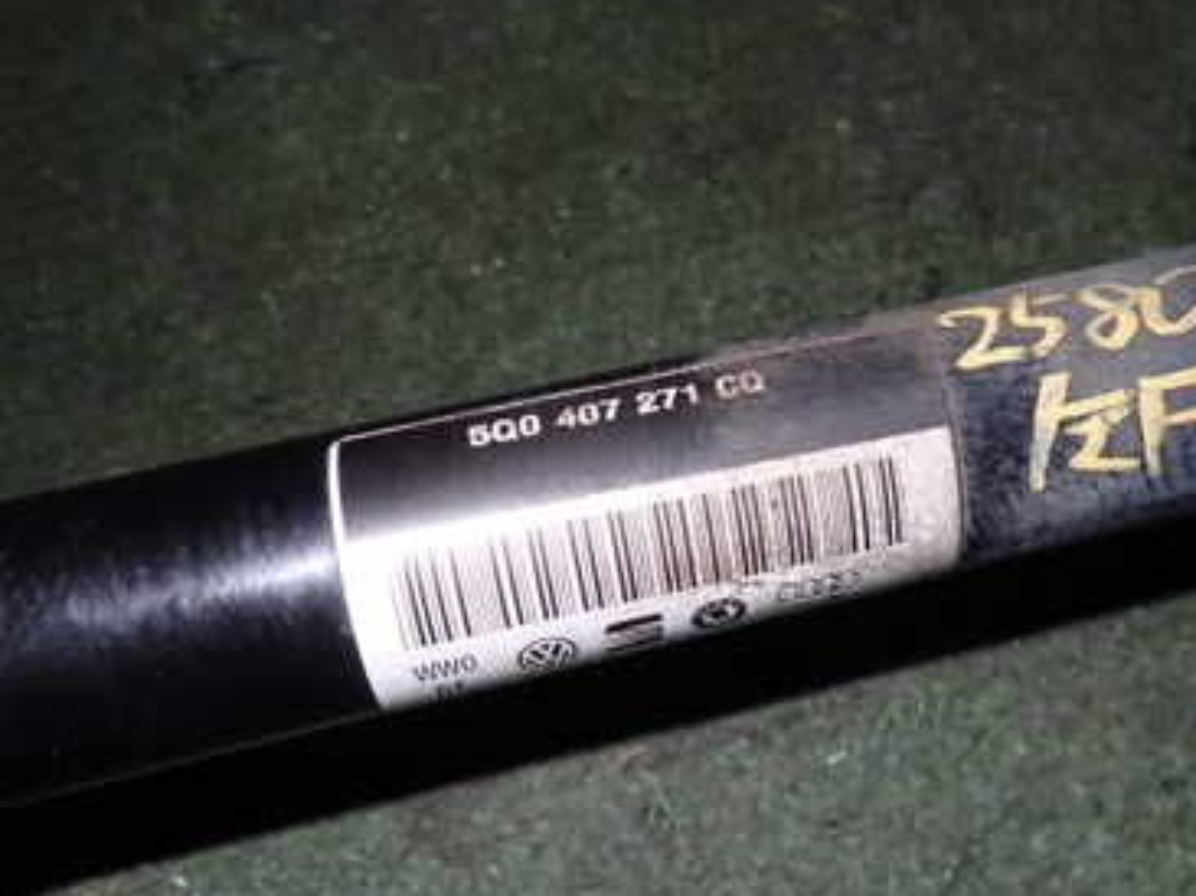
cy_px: 445
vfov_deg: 35.1
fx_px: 1416
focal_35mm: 41
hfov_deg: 44.7
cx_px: 850
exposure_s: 1/30
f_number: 5.6
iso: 200
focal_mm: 4.5
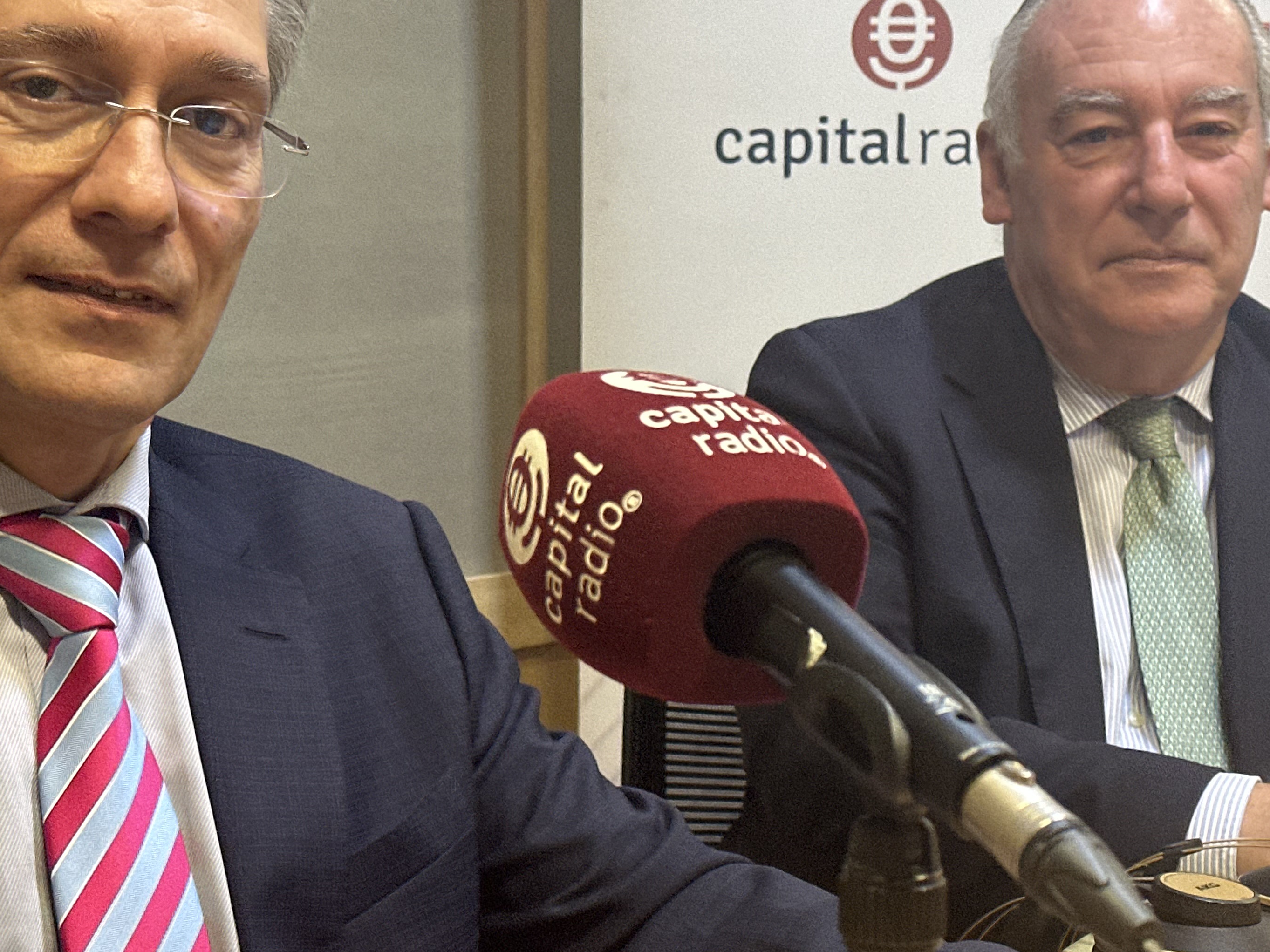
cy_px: 464
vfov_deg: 20.7
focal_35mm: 71
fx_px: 2605
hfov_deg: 27.4
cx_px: 615
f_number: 1.78
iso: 250
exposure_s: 1/50
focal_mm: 6.86
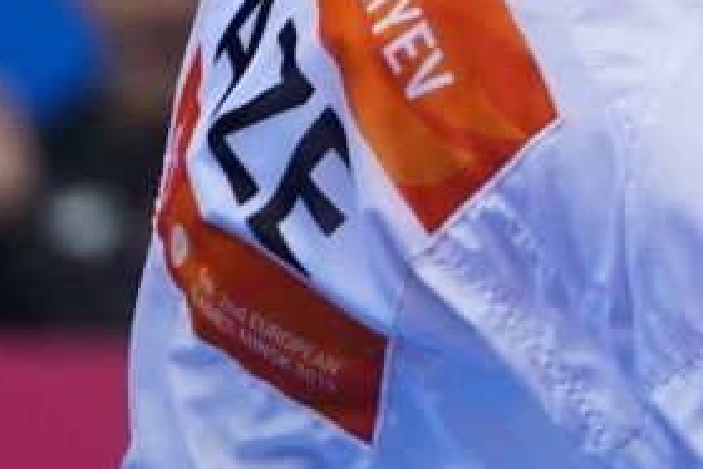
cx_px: 1358
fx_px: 25085
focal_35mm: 1284
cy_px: -655
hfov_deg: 1.6
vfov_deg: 1.1
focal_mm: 200
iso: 1250
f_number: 2.8
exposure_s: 1/1000
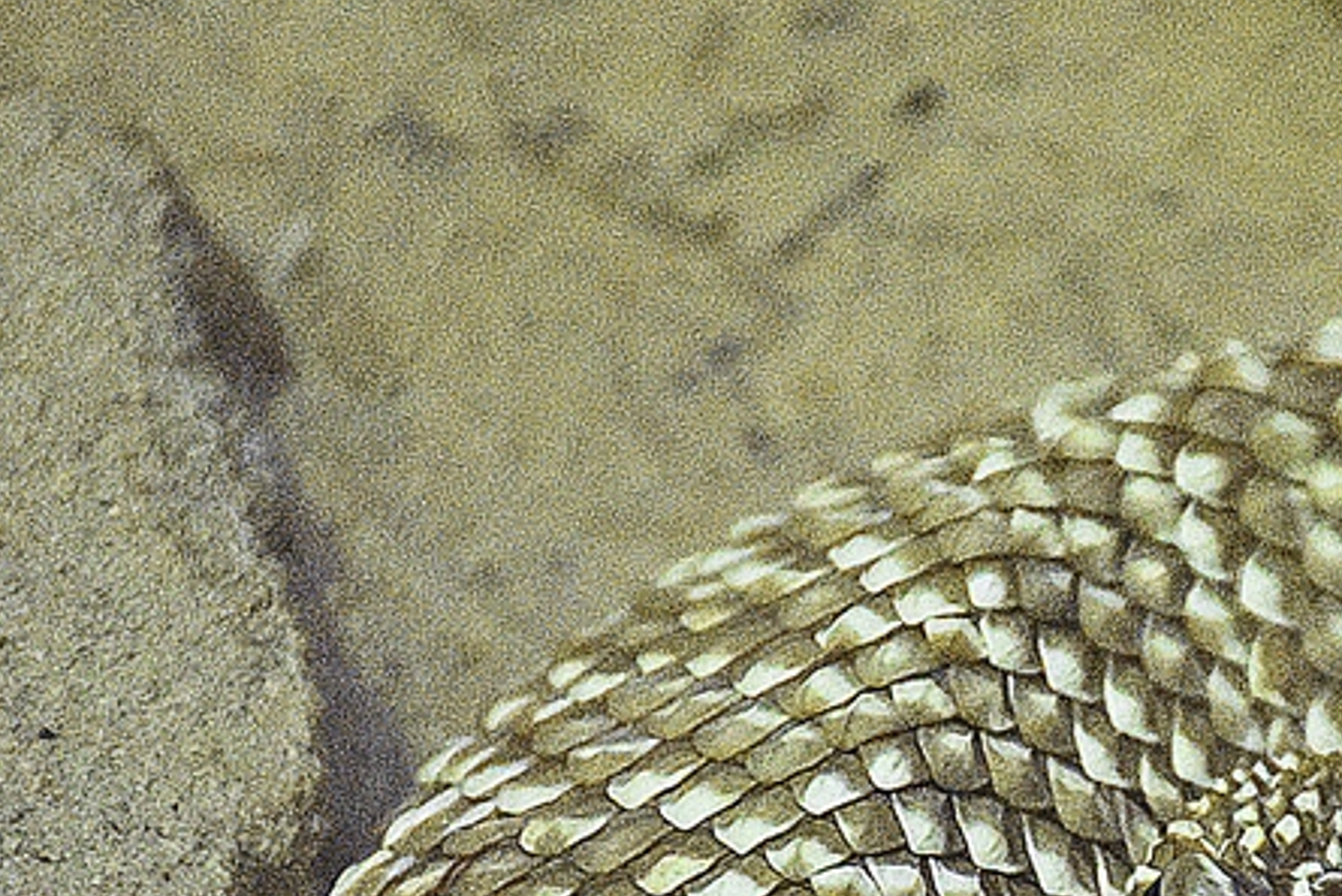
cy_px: 777
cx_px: 1107
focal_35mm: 483
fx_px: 18010
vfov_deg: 2.8
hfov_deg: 4.3
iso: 10000
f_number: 5.6
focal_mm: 140
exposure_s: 1/500
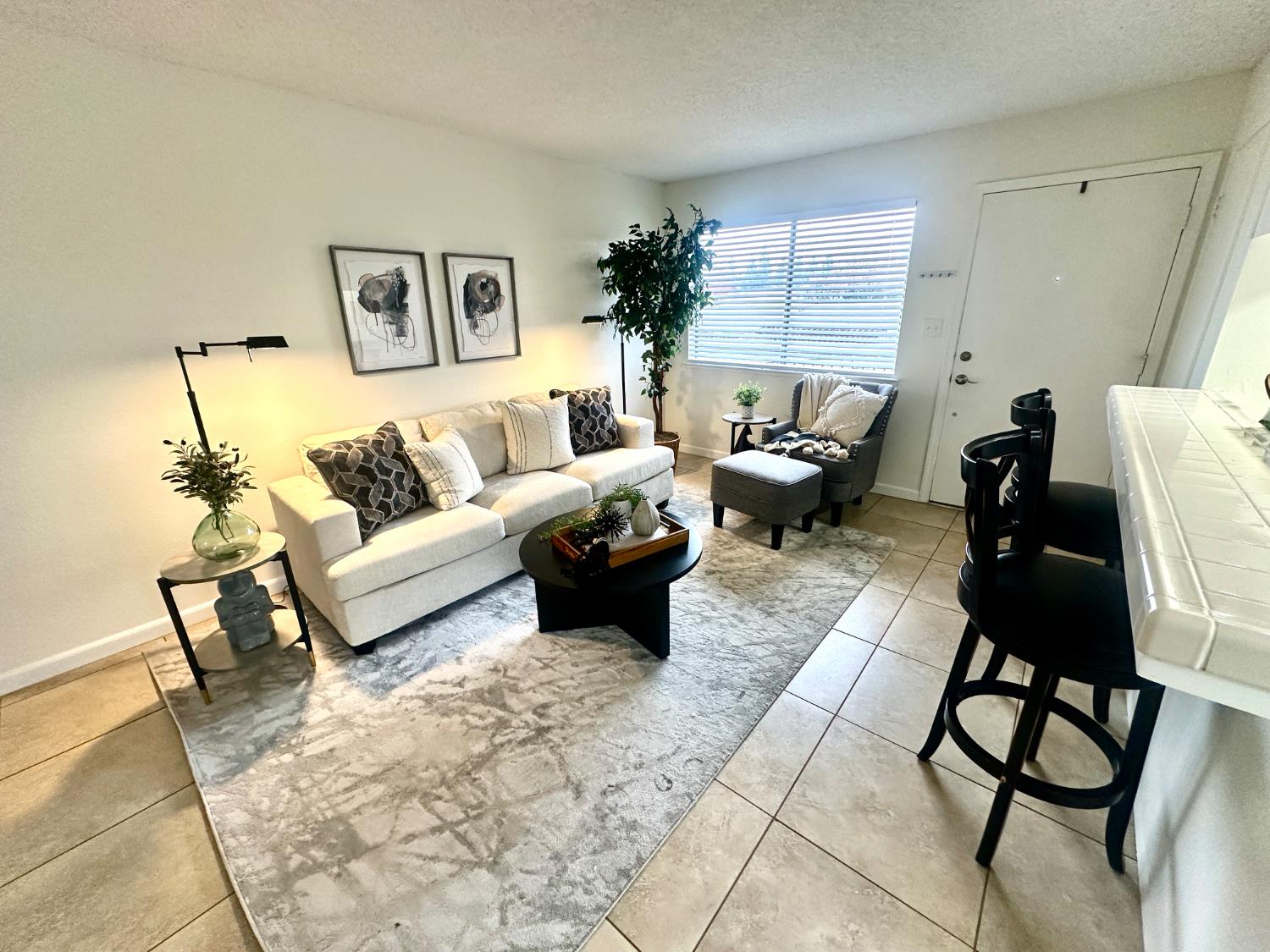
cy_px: 476
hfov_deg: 102.1
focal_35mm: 14
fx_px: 514
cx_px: 635
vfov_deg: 85.7
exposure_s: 1/120
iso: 200
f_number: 2.2
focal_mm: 2.22
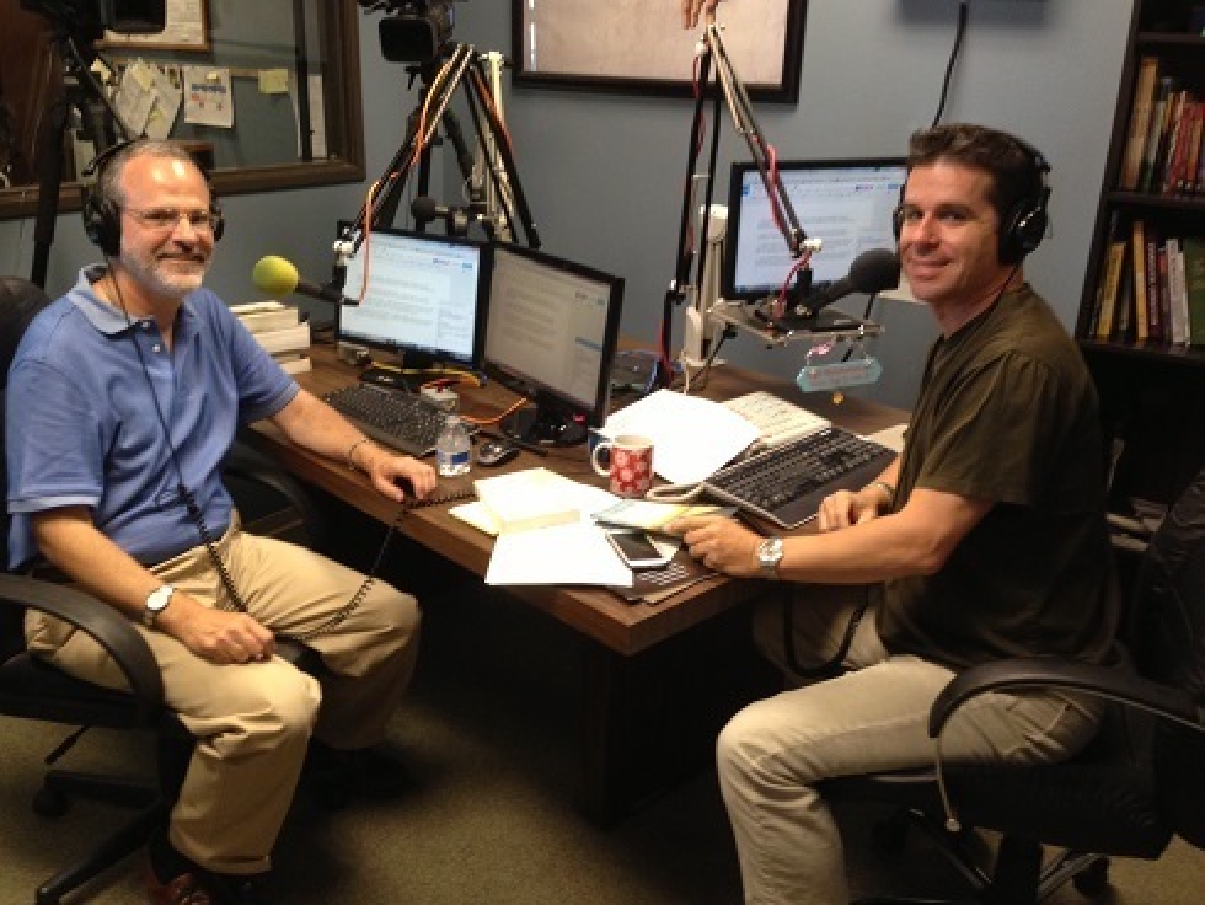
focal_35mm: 33
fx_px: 1149
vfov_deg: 43.0
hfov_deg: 55.3
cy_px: 452
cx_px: 602
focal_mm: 4.13
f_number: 2.4
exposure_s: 1/20
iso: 160
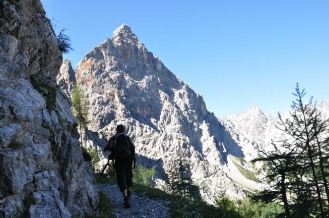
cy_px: 109
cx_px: 164
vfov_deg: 45.5
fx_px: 260
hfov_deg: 64.6
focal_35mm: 28
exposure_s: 1/250
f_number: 10
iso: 400
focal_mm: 19
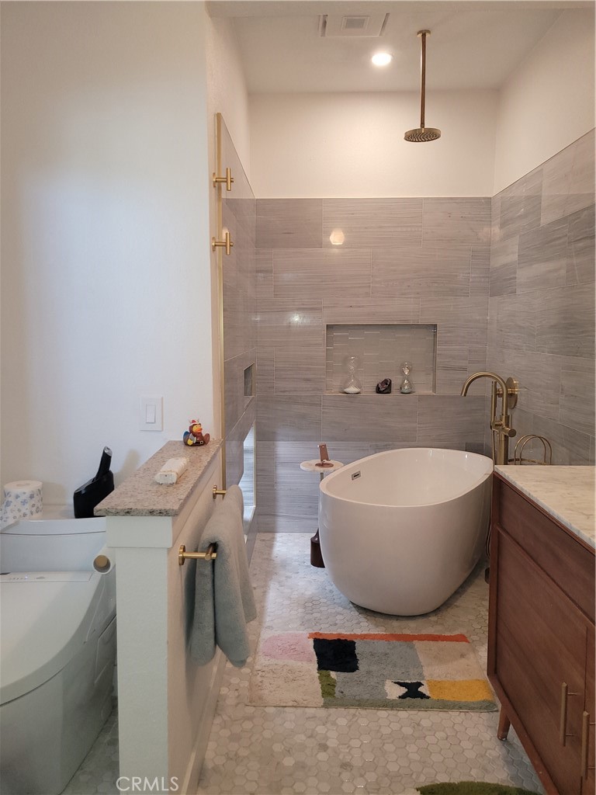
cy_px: 398
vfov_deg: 67.3
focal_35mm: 26
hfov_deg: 53.1
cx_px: 298
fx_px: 597
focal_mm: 5.4
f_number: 1.8
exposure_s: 1/60
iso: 125
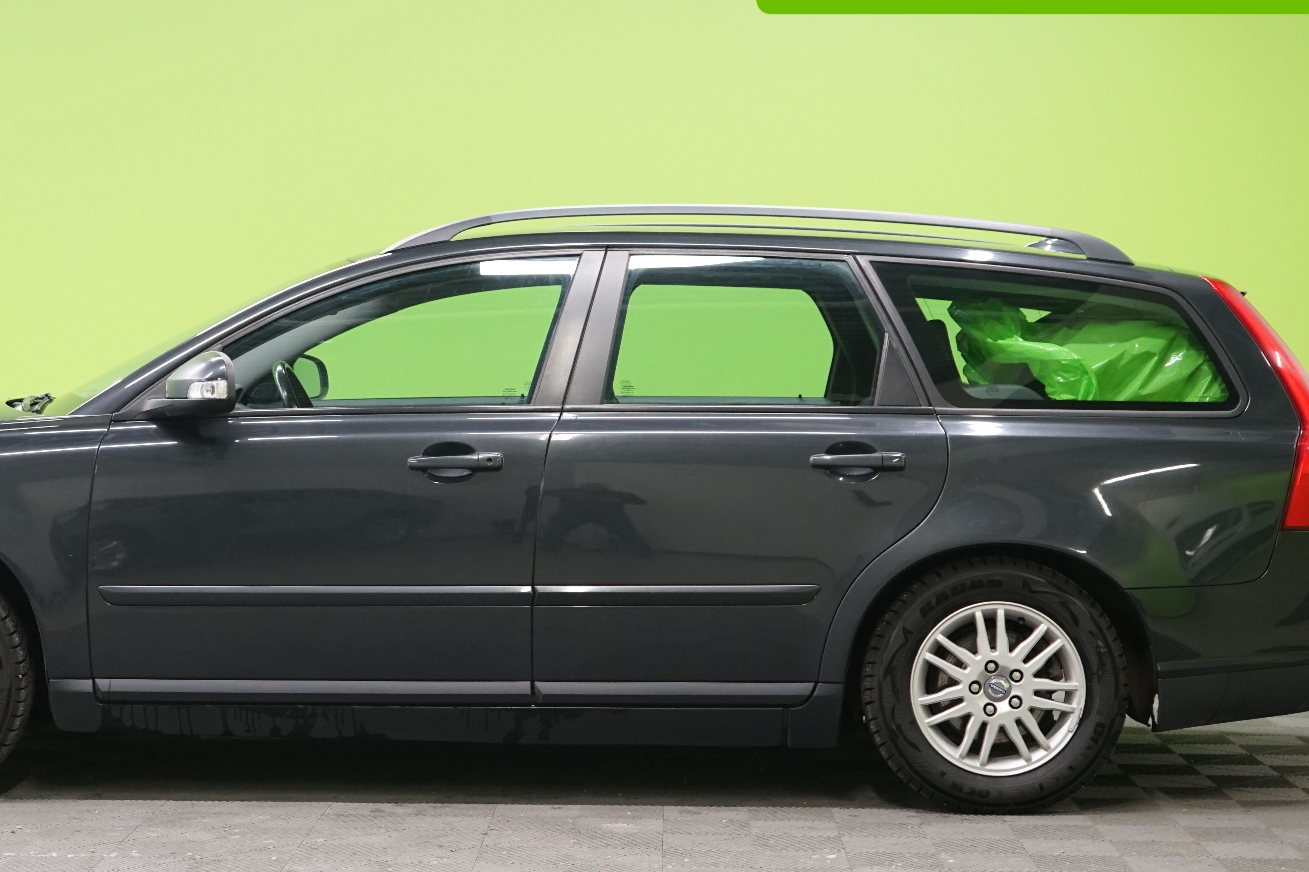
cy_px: 420
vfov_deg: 18.2
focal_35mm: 75
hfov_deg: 26.9
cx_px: 519
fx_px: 2727
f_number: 5.6
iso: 1600
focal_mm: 52
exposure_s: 1/50
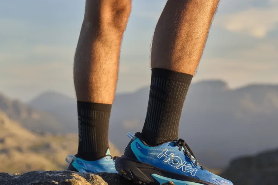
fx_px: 787
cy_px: 128
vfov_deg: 13.4
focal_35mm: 102
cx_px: 156
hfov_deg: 20.0
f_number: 5
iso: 1250
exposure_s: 1/2000
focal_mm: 70
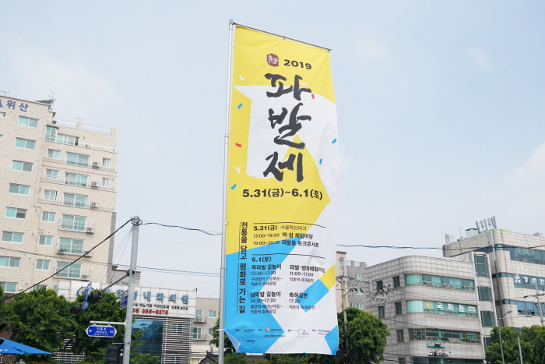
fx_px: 575
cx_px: 272
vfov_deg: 35.1
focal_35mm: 38
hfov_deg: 50.7
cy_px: 182
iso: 320
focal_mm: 38
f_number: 5.6
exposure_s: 1/1000
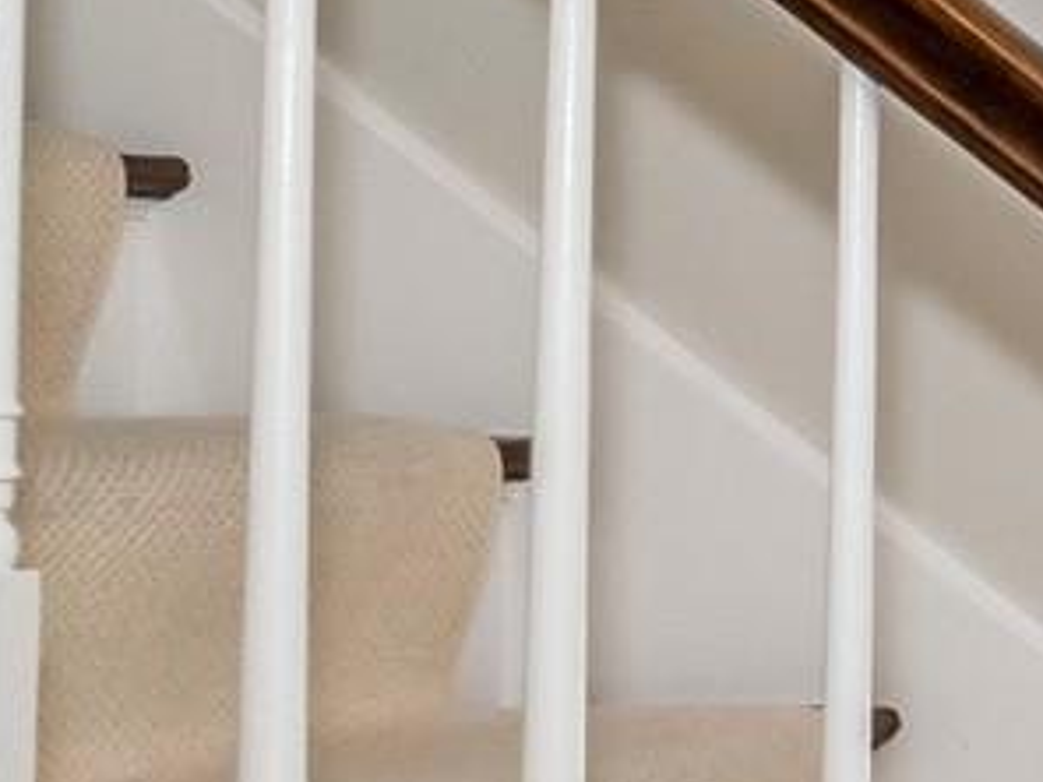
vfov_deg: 15.2
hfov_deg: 13.0
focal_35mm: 97
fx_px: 2923
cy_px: 299
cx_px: 2745
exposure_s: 1/13
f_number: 8
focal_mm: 7
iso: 200
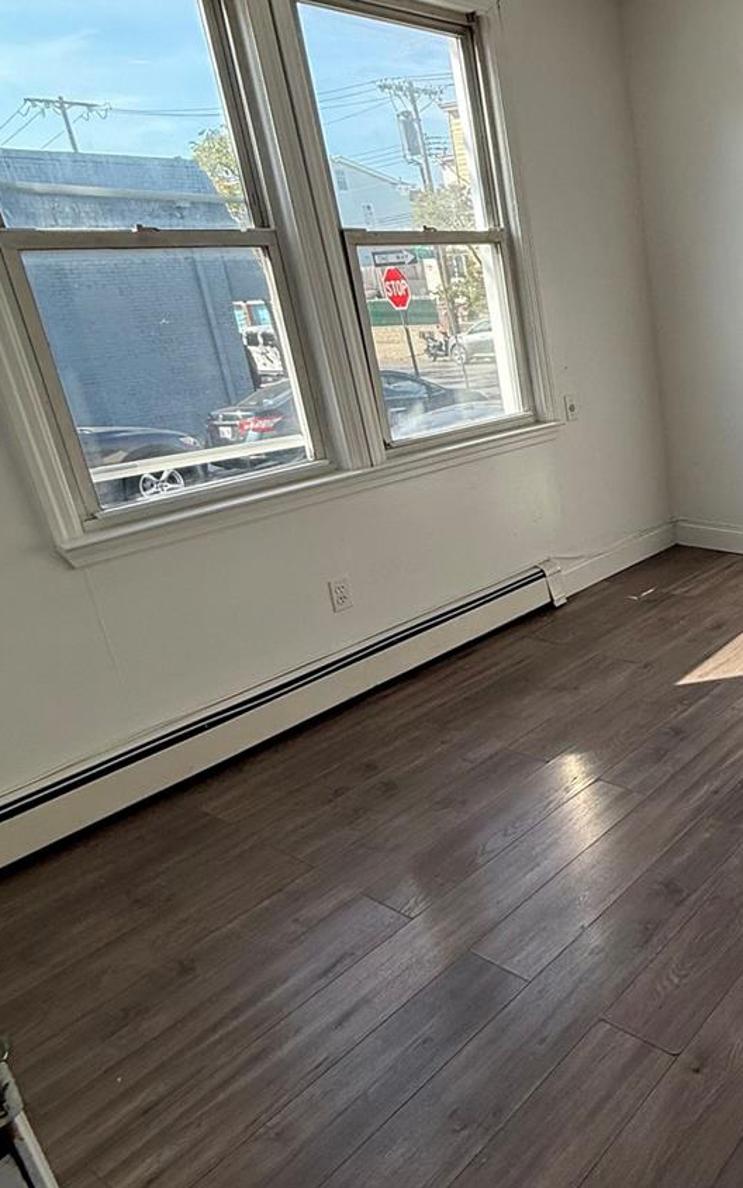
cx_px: 792
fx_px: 874
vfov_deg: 68.3
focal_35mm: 27
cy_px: 560
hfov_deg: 39.0
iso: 64
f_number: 2.2
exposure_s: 1/416
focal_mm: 2.22
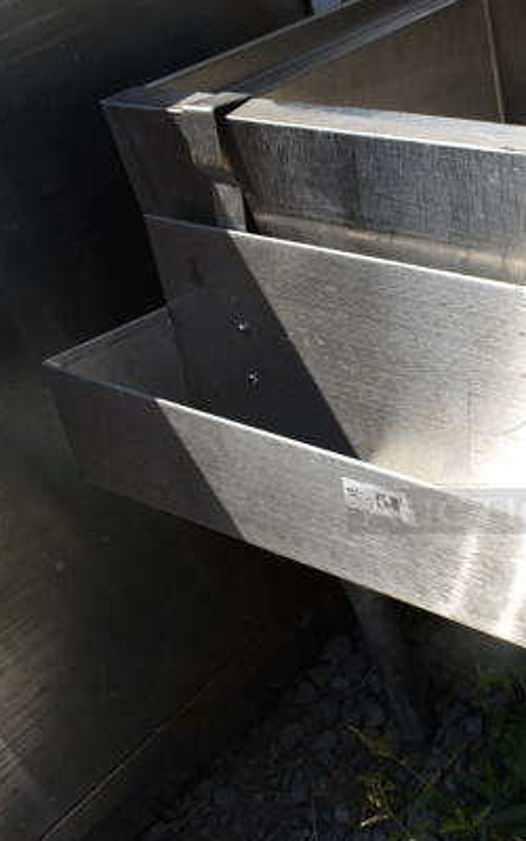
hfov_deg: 27.8
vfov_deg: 47.2
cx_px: 583
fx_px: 963
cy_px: 423
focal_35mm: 42
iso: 100
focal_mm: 18
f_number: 9
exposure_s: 1/320
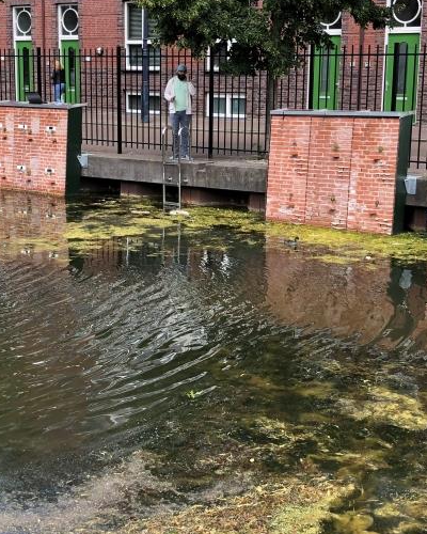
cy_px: 241
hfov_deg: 27.1
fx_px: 885
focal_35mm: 56
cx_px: 194
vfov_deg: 33.6
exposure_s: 1/400
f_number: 1.8
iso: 20
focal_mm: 3.99
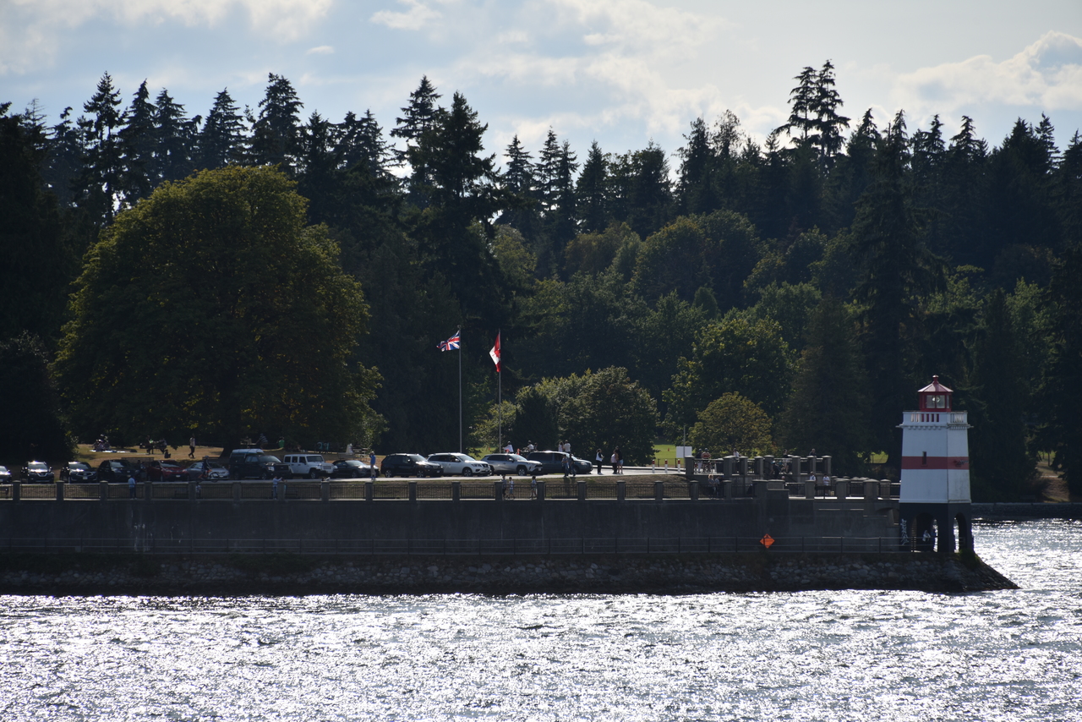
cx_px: 541
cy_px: 361
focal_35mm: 300
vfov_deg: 4.6
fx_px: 9018
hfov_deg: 6.9
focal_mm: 300
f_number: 9
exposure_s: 1/640
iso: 100
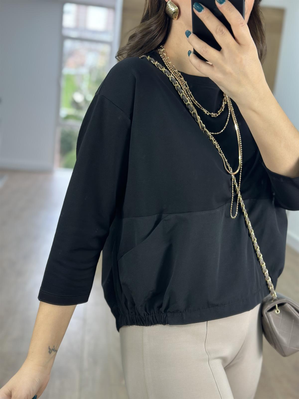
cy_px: 200
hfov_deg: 30.3
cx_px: 150
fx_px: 553
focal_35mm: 48
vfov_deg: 39.7
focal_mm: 6.86
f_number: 1.78
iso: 80
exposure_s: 1/100
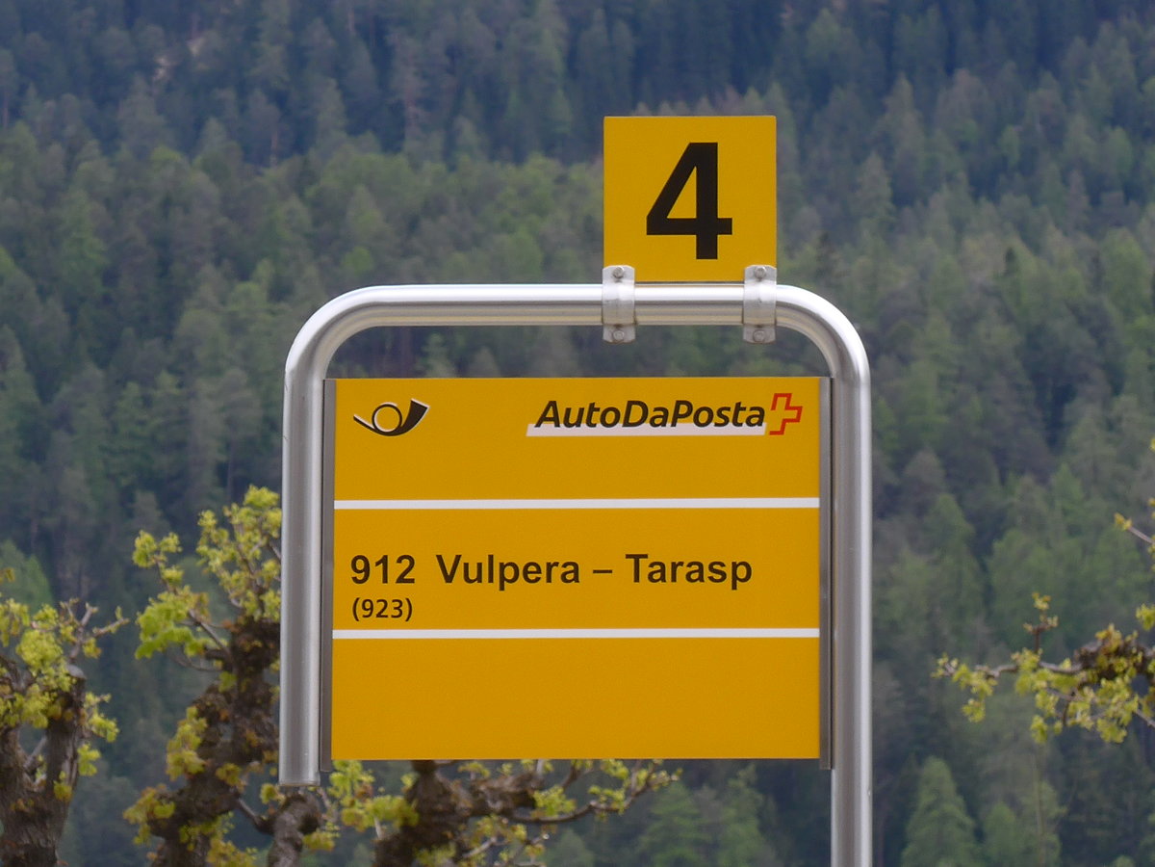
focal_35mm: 366
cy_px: 434
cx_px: 578
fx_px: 12212
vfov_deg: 4.1
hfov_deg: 5.4
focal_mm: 42.8
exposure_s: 1/200
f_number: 5.9
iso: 80
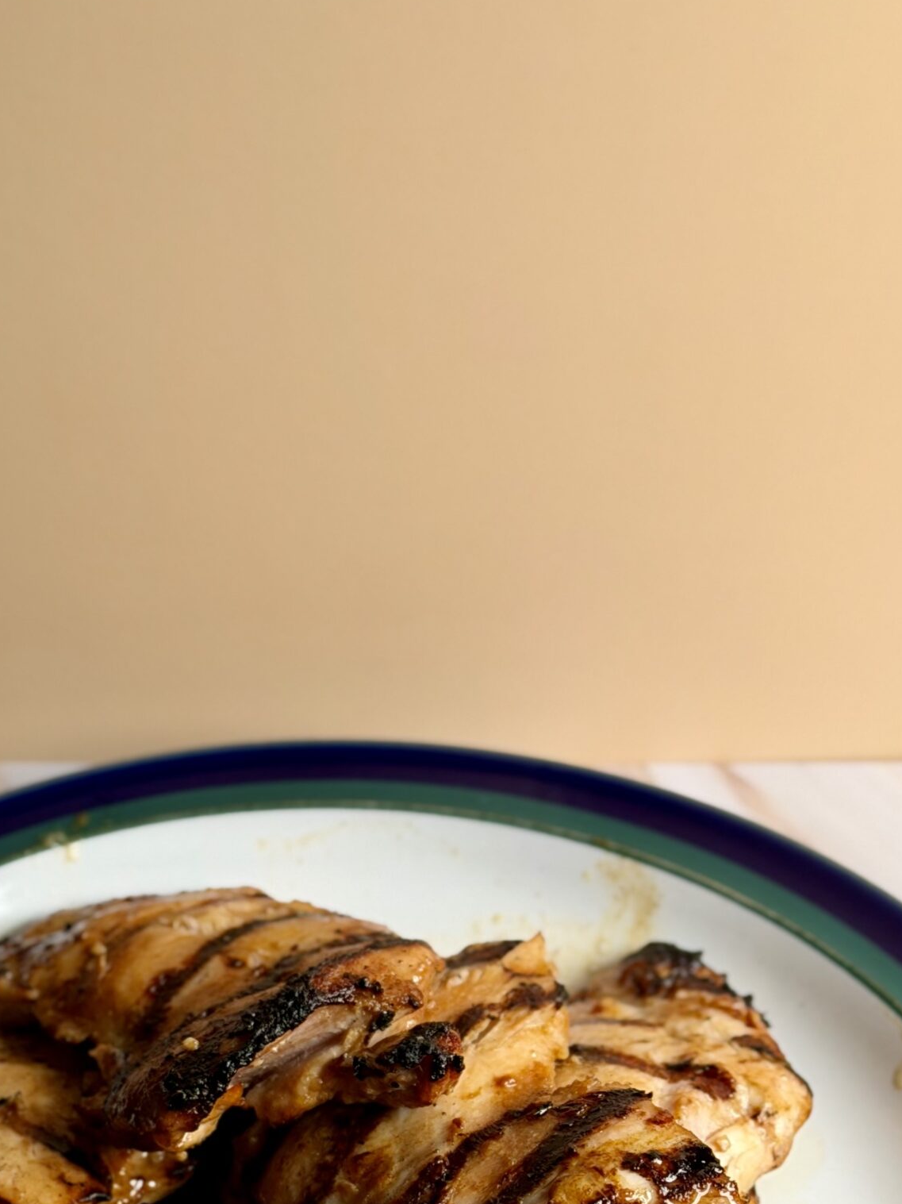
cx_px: 295
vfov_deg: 23.7
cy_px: 1005
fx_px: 2815
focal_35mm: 81
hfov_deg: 18.1
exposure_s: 1/201
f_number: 1.78
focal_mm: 6.76
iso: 50
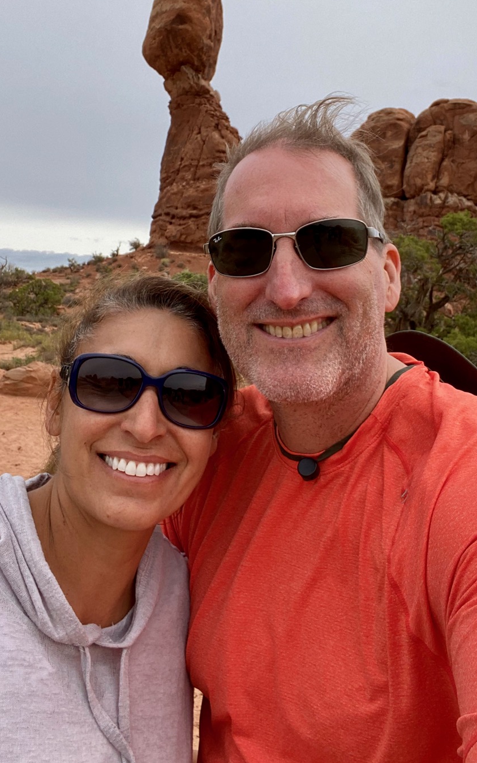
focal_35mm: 37
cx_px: 240
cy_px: 252
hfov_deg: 34.4
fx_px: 770
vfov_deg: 51.7
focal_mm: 2.71
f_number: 2.2
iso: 25
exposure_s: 1/643
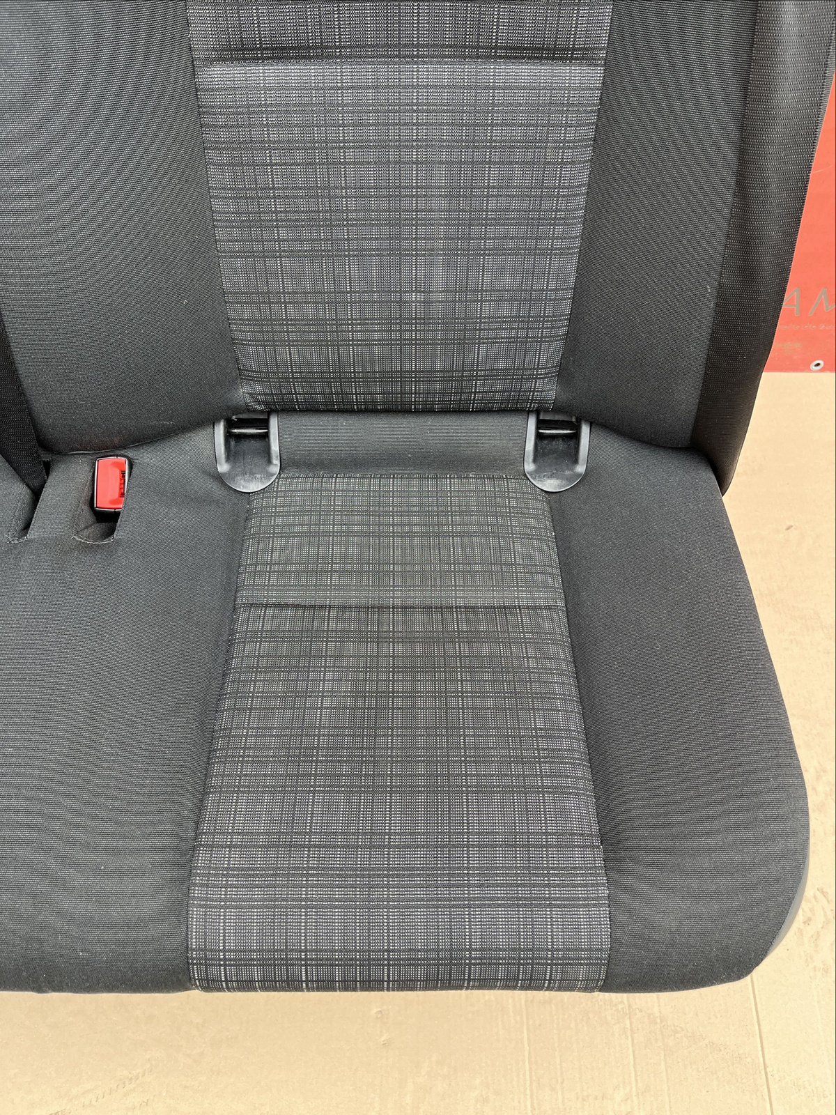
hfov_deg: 53.1
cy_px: 558
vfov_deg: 67.3
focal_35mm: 26
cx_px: 418
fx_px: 837
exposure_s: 1/158
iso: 50
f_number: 1.6
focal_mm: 5.1
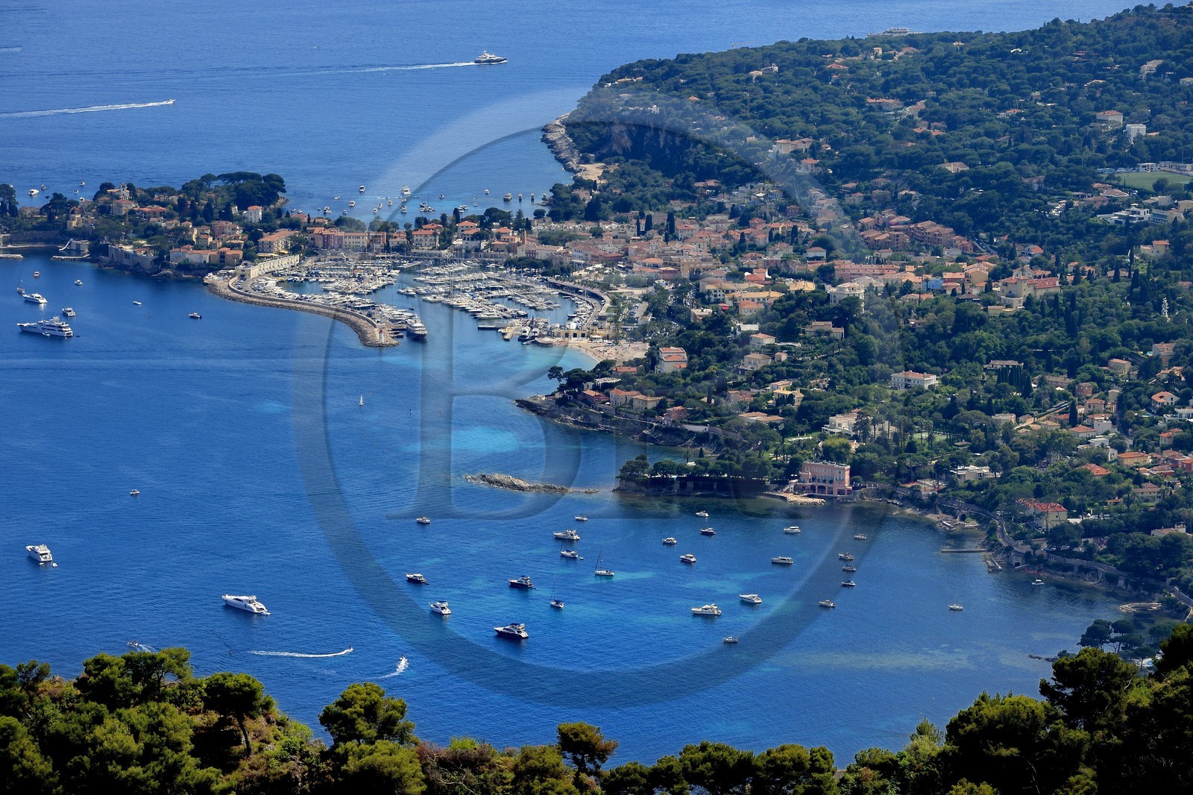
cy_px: 398
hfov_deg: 14.7
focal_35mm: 140
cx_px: 596
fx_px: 4638
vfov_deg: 9.8
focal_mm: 140
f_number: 9
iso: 200
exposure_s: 1/500
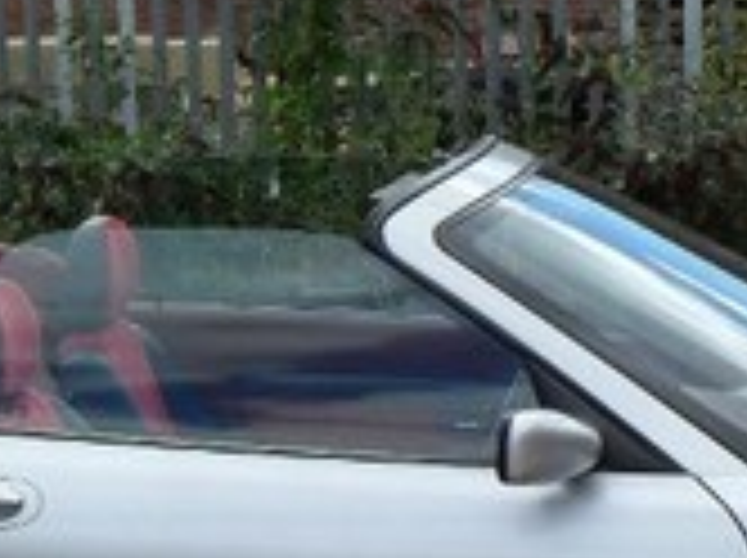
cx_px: 360
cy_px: 576
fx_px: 3663
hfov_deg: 11.6
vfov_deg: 8.7
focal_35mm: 170
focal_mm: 7.8
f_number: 4.5
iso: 100
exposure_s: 1/500
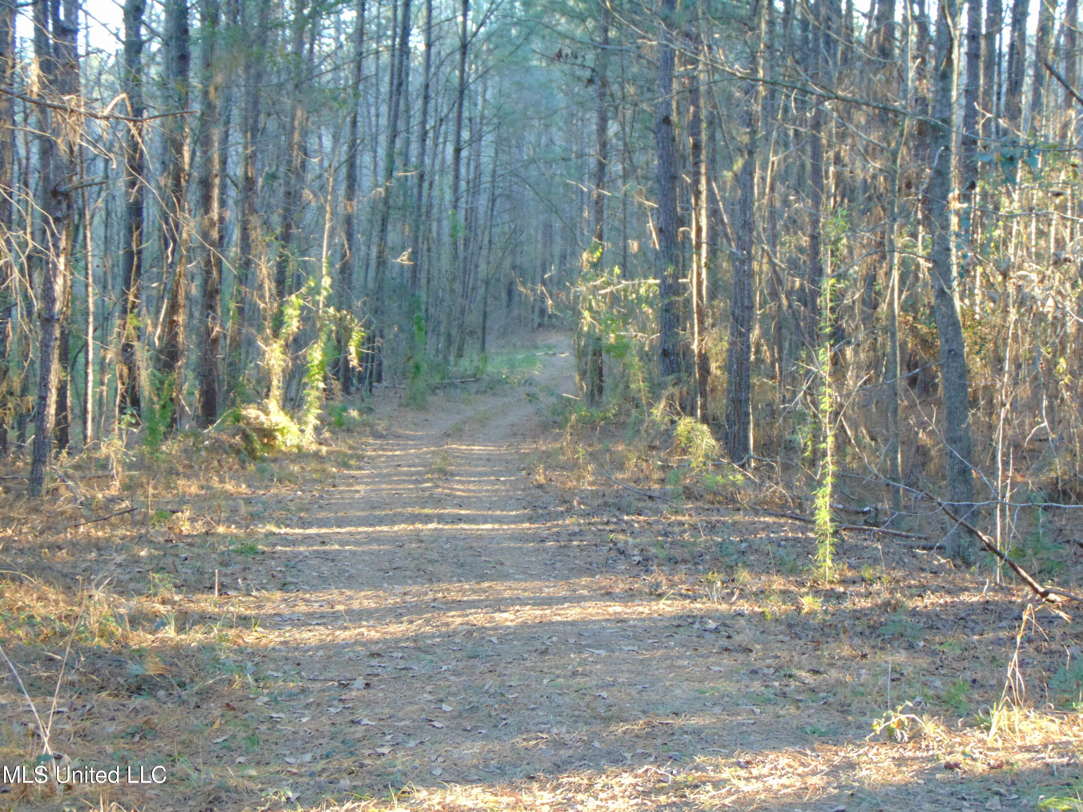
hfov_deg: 38.2
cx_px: 542
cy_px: 406
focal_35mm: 50
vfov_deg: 29.1
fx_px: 1564
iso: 320
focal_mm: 9
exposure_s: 1/30
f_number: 3.5
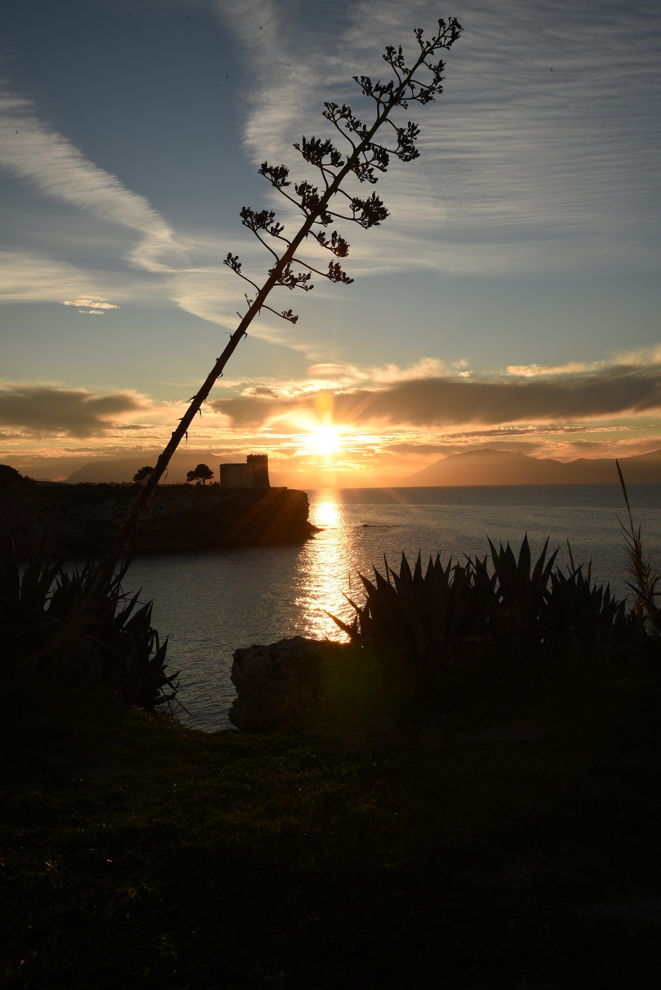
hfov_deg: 38.9
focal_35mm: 34
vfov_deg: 55.8
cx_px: 330
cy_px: 495
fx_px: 936
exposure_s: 1/30
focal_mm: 34
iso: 100
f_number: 22
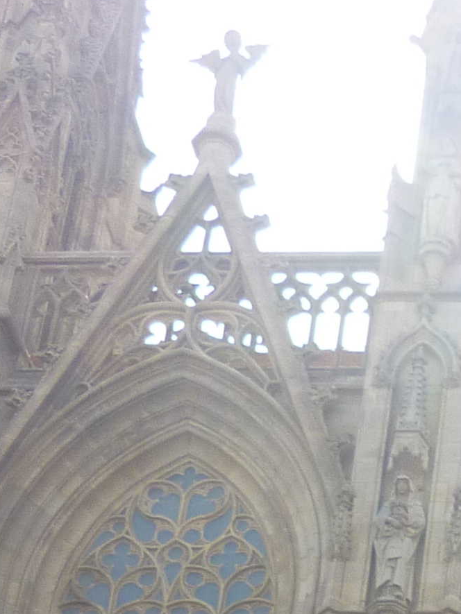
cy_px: 1077
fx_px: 2414
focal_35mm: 136
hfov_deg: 10.3
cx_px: 796
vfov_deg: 13.2
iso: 80
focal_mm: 5.5
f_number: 2.8
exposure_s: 1/500
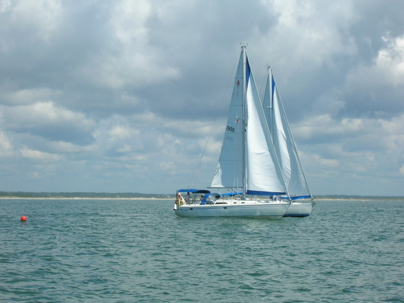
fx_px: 1190
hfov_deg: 19.3
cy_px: 152
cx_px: 202
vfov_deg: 14.5
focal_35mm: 102
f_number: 8.2
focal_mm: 17.1
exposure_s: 1/171
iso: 50
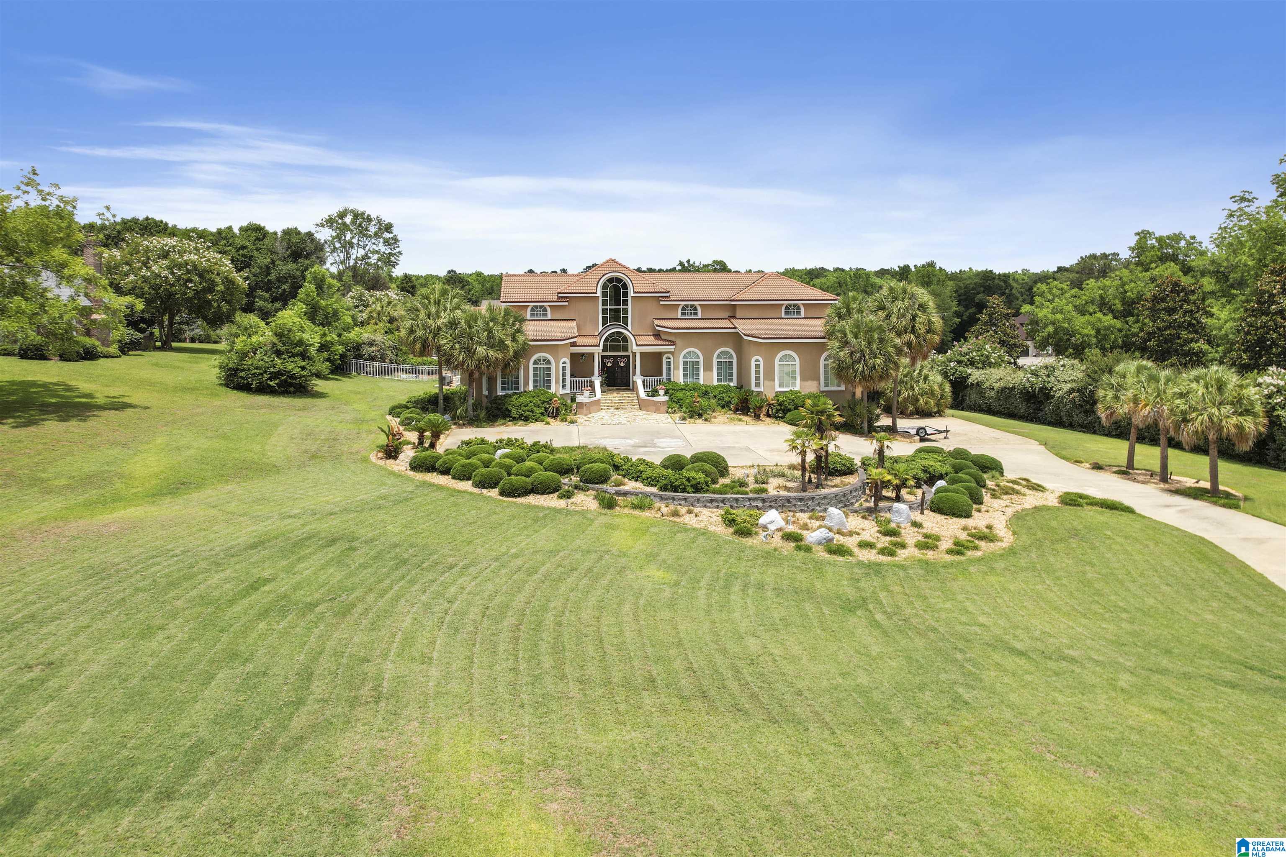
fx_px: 786
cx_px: 643
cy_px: 428
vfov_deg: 57.2
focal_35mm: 22
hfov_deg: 78.6
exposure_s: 1/640
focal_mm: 8.38
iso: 100
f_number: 2.8
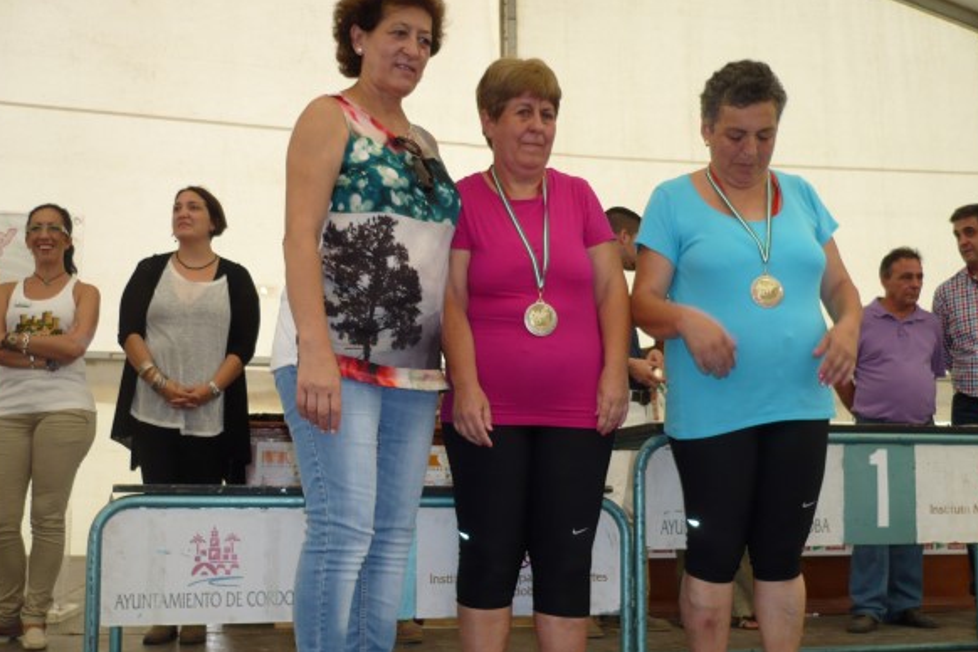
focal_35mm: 40
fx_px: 1087
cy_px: 339
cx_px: 489
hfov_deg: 48.5
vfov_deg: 33.4
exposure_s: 1/60
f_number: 2.8
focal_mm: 5.8
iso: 100
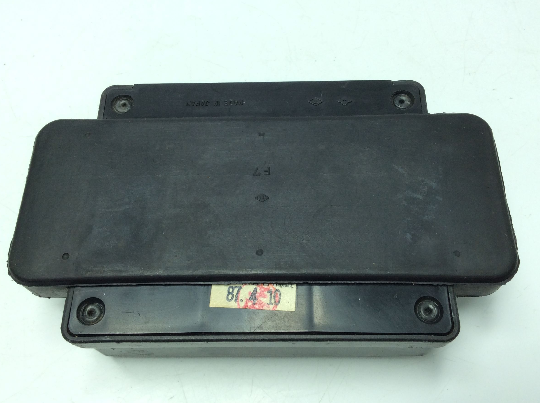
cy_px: 184
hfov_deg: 52.7
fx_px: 545
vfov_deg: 40.6
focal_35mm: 35
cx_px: 267
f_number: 2.4
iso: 32
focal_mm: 3.3
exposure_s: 1/245
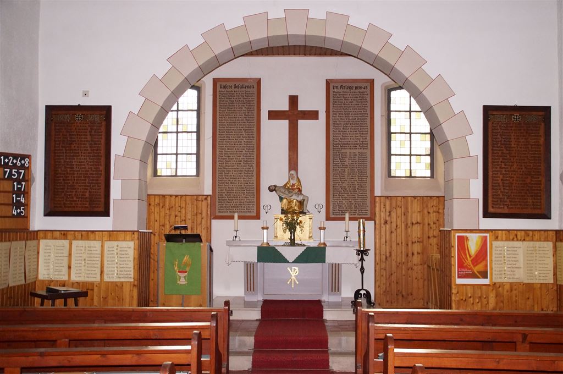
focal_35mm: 36
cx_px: 282
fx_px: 562
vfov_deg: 36.8
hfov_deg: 53.2
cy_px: 187
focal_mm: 24
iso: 2000
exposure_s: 1/160
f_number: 4
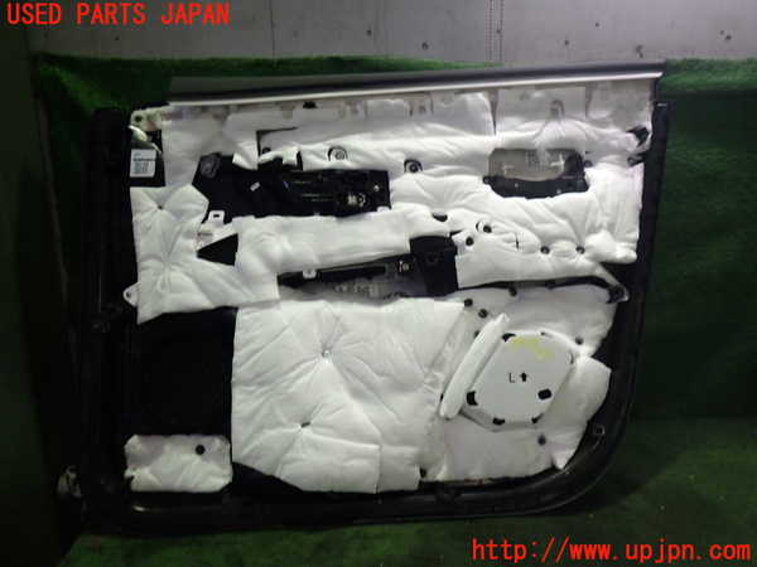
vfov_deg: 46.8
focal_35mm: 30
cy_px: 284
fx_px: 656
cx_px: 378
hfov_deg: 60.0
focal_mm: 5.4
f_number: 2.3
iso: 200
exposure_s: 1/40
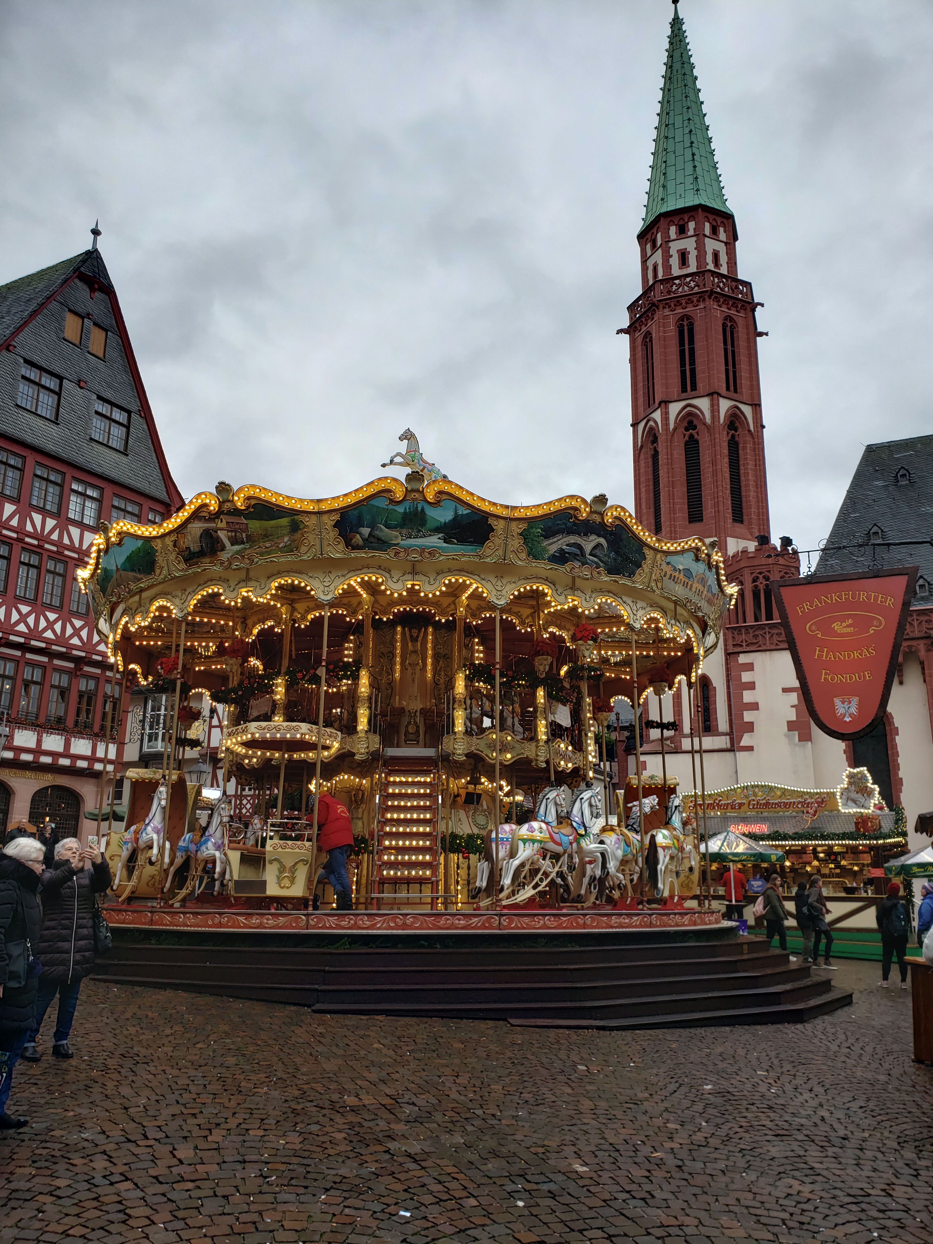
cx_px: 466
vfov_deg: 67.3
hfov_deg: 53.1
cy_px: 622
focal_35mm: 26
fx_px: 934
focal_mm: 4.3
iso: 50
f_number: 2.4
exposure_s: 1/203
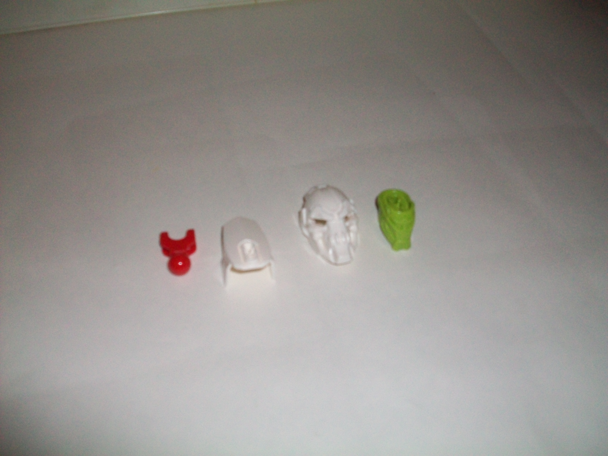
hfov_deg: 54.0
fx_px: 597
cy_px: 228
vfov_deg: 41.8
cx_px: 304
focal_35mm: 34
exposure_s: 1/125
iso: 200
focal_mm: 5.7
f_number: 2.8
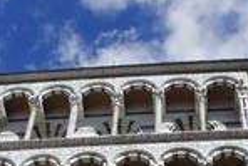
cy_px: 243
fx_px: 641
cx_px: 139
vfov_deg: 13.9
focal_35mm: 93
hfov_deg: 21.9
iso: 200
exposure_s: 1/250
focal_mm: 20
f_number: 11
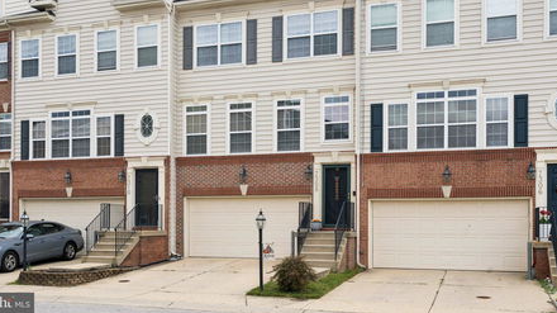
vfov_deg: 29.5
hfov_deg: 50.5
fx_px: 590
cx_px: 272
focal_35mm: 40
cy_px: 112
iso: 400
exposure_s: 1/1000
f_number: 8
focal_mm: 35
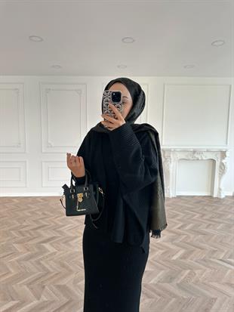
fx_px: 216
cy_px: 156
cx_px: 117
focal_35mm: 24
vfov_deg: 71.6
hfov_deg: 56.8
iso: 80
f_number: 1.78
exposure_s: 1/121
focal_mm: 6.86
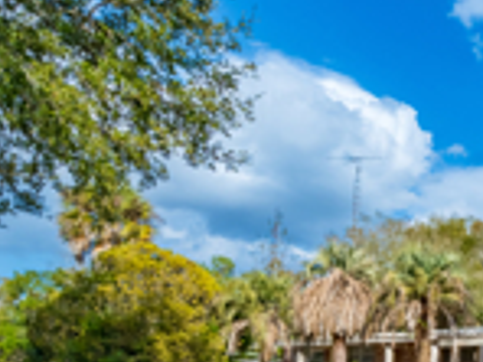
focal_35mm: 41
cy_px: 339
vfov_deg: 33.0
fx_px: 572
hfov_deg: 35.8
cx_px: 579
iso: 400
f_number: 8
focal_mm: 14
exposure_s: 1/6400
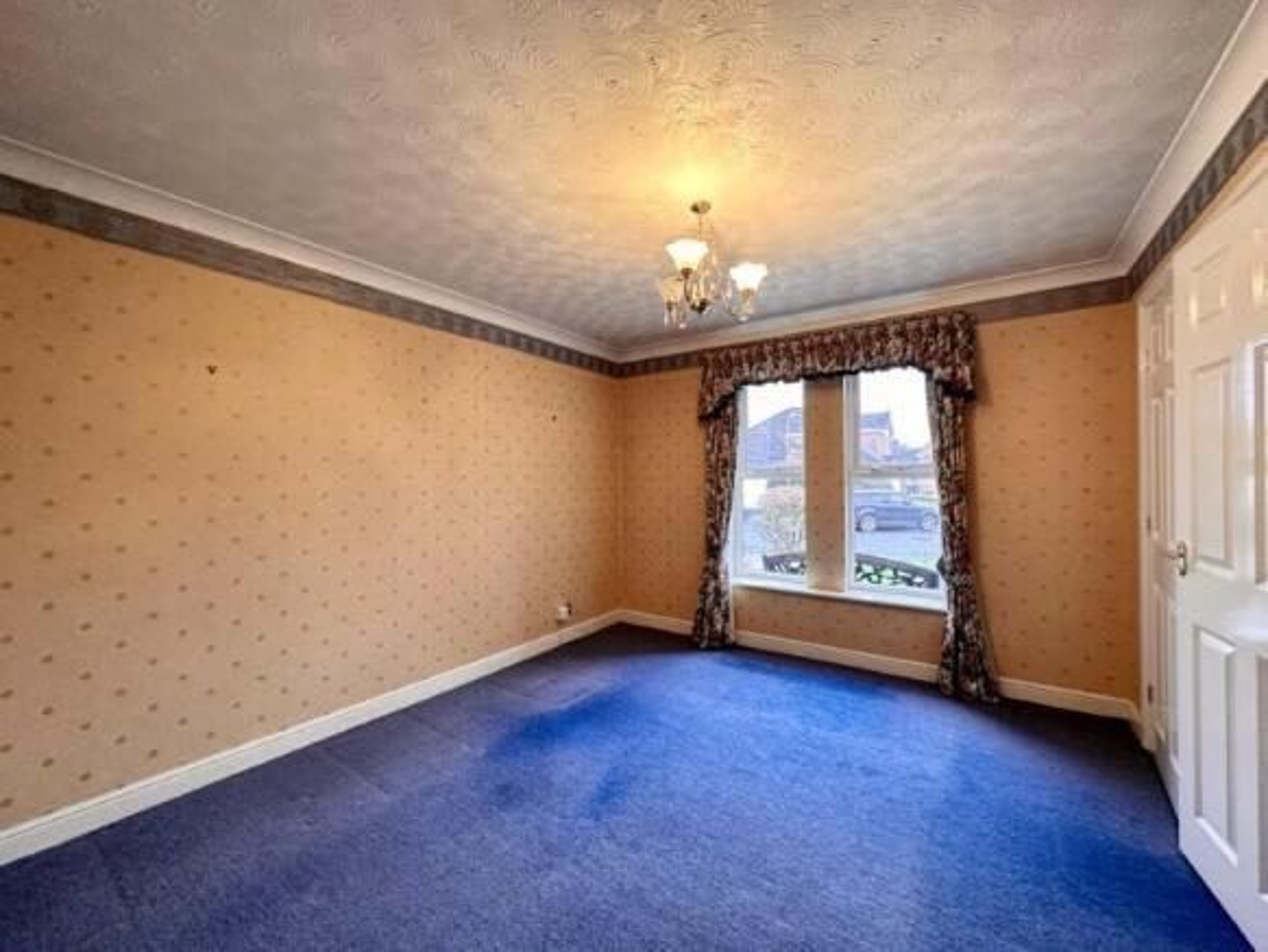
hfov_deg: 102.0
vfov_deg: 85.7
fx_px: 513
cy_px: 476
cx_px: 634
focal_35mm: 14
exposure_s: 1/50
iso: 160
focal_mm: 2.22
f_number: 2.2
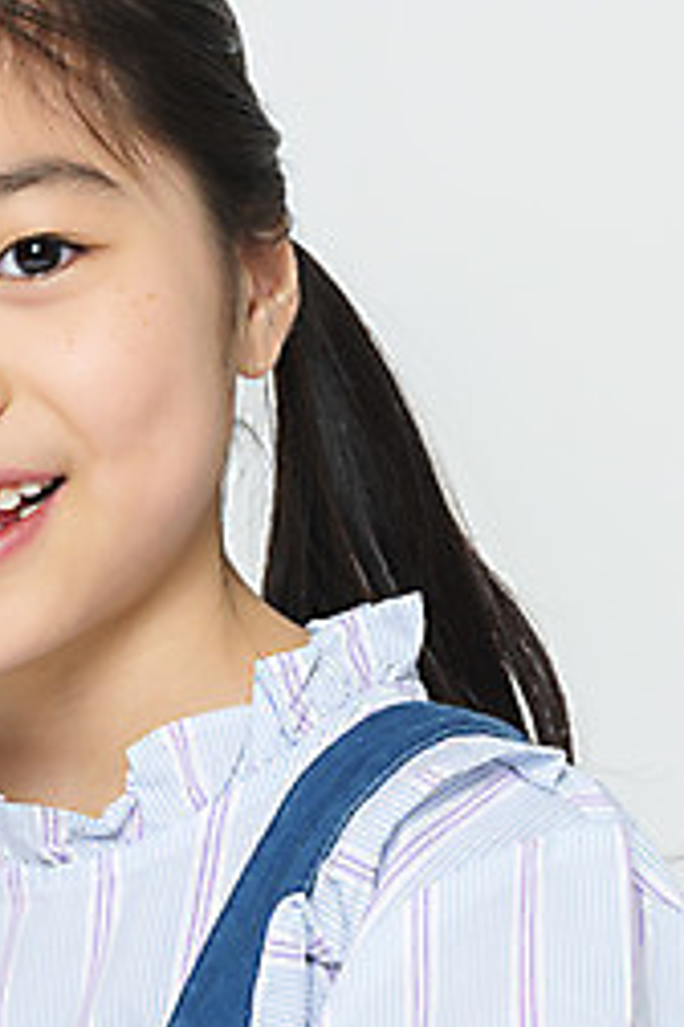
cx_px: 157
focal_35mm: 475
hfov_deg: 2.9
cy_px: 456
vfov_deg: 4.3
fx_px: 13536
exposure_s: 1/125
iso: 100
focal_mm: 200
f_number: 14
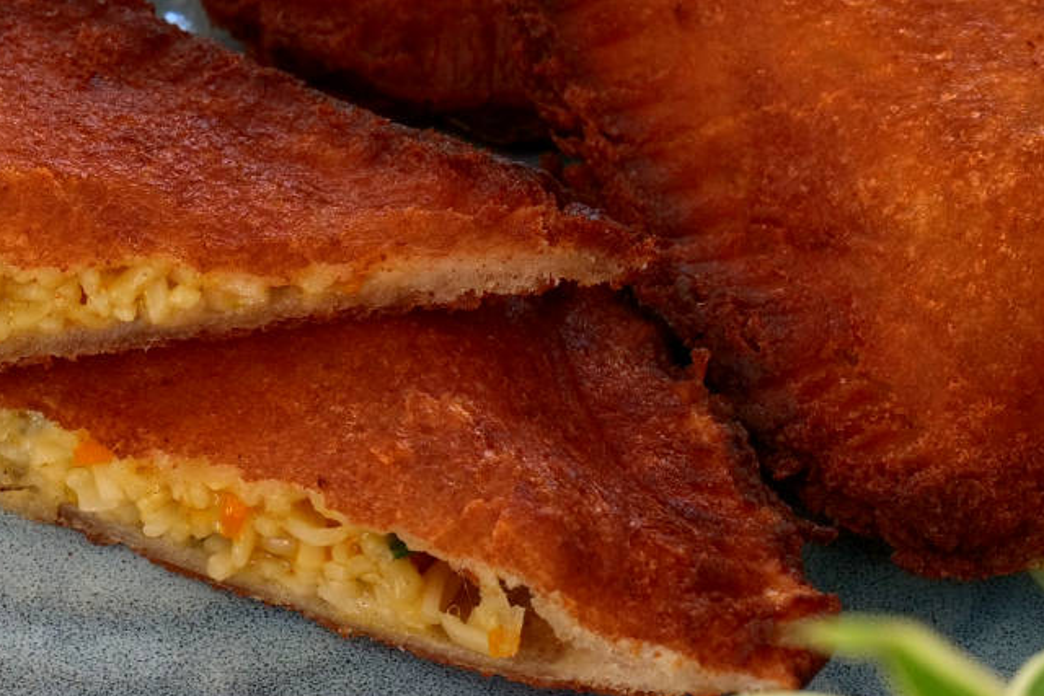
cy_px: 272
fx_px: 5221
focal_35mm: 180
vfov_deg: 7.6
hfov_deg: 11.4
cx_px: 251
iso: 1250
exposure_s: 1/60
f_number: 8
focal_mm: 60
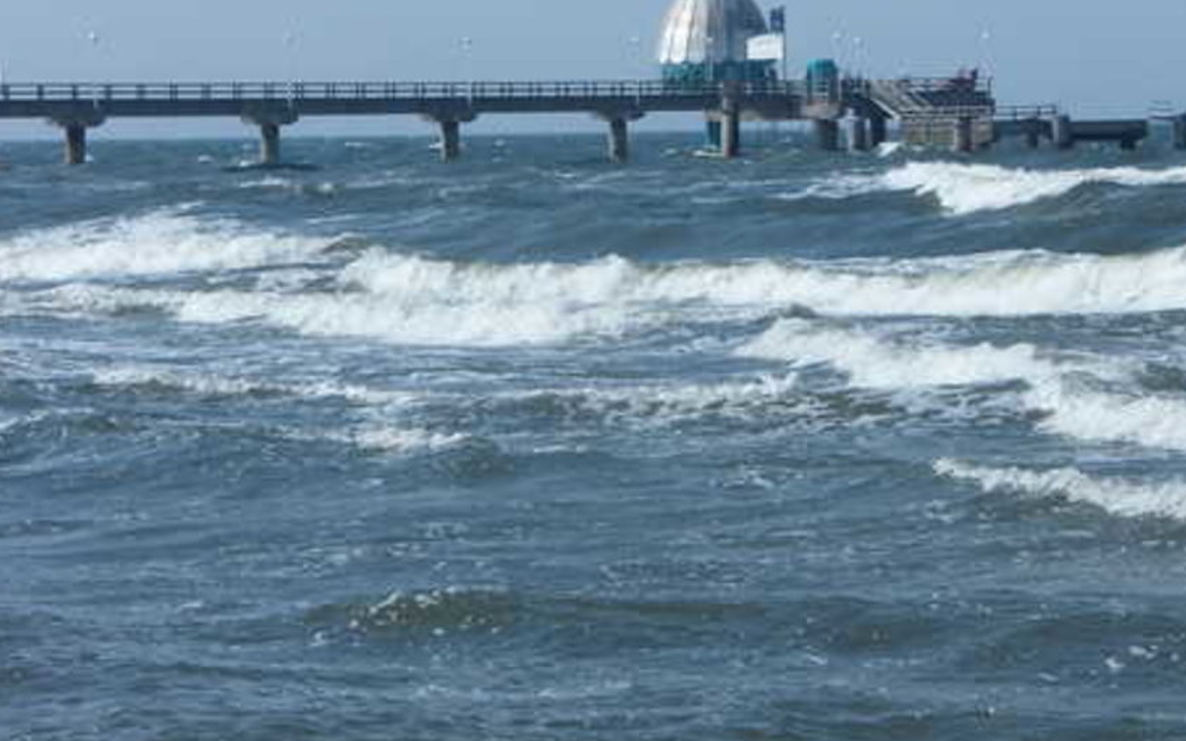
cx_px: 639
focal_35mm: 165
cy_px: 289
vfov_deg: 7.9
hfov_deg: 12.7
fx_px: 5333
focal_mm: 19.4
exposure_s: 1/1000
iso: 100
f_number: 4.5
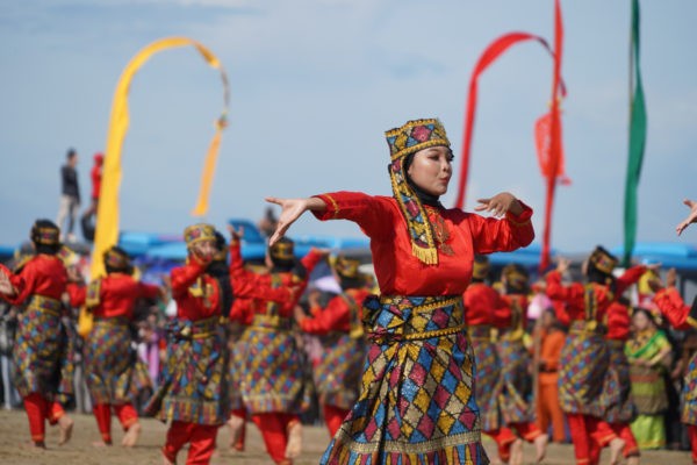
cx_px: 348
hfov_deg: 8.6
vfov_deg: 5.7
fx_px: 4646
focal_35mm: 240
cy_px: 232
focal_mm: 240
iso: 100
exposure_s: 1/400
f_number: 6.3
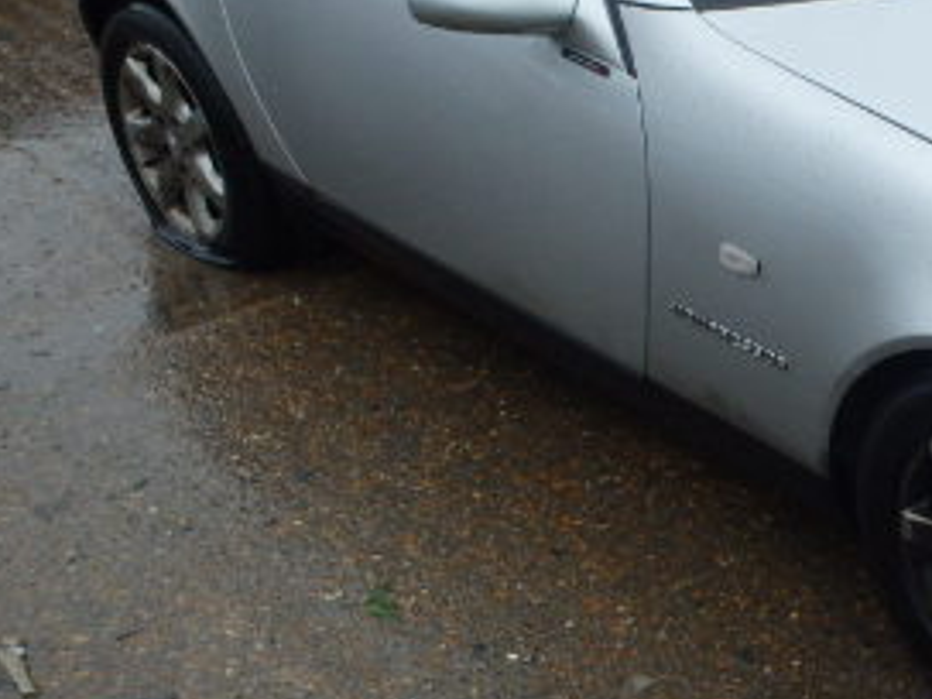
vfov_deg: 22.2
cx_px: 1076
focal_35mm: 66
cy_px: 397
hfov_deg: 26.6
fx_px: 1777
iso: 160
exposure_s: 1/60
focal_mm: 5
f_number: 3.9
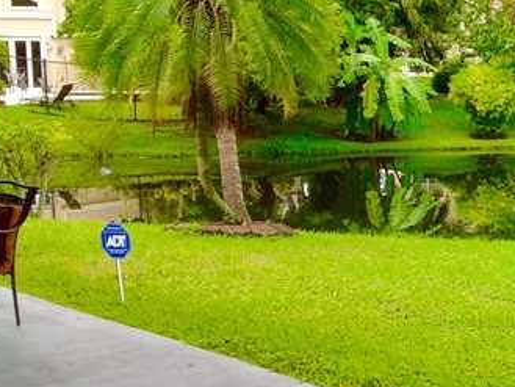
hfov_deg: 21.4
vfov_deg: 17.4
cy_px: 219
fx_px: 1265
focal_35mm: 85
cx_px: 615
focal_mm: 4.28
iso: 50
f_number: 2.4
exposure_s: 1/332
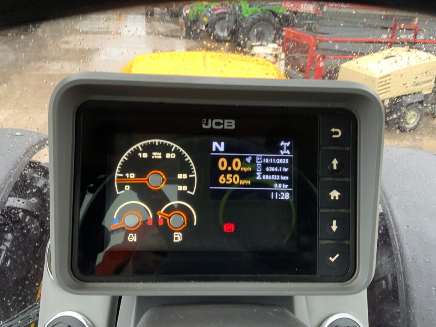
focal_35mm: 29
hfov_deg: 61.7
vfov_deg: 48.2
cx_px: 218
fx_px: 365
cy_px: 164
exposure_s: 1/50
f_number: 1.8
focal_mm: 3
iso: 80
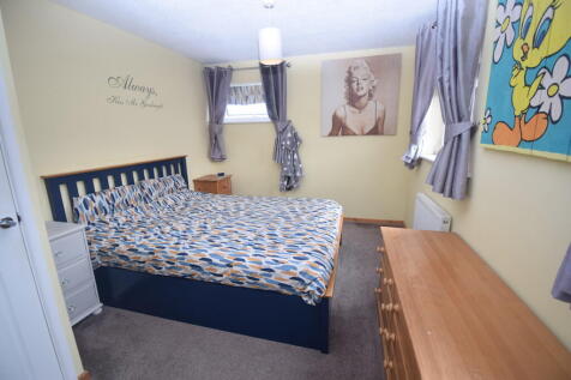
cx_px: 286
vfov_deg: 77.3
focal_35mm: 15
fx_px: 238
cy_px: 190
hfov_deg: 100.4
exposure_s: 1/80
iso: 400
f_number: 4.5
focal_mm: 10
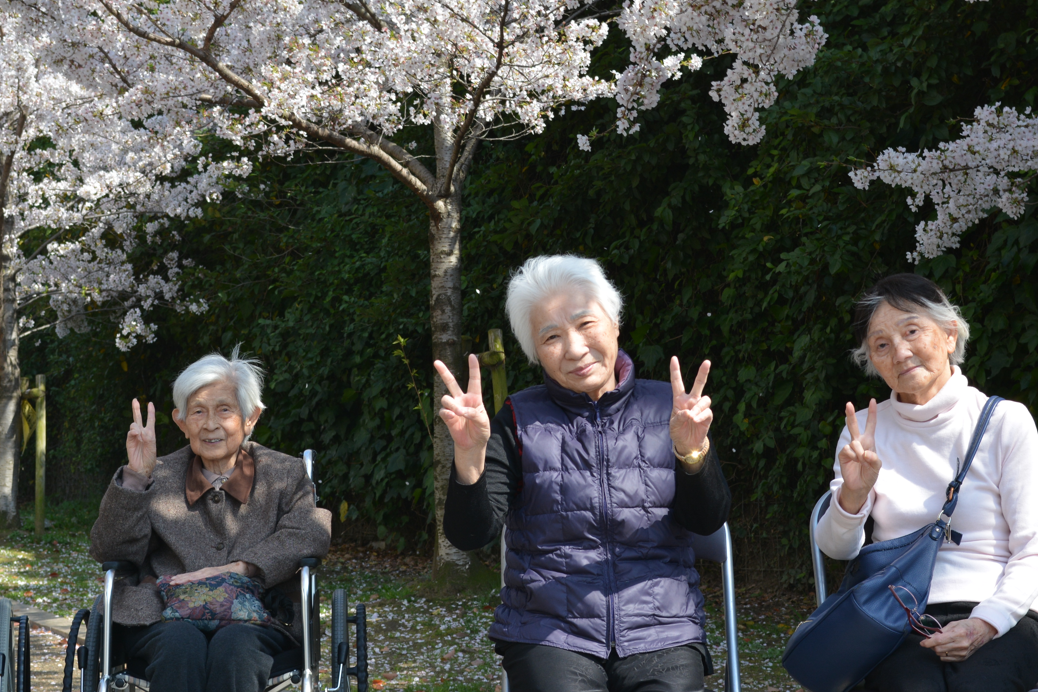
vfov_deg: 15.7
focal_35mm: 87
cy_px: 234
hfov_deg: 23.3
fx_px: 2508
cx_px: 642
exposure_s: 1/250
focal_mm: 38
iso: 180
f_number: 8
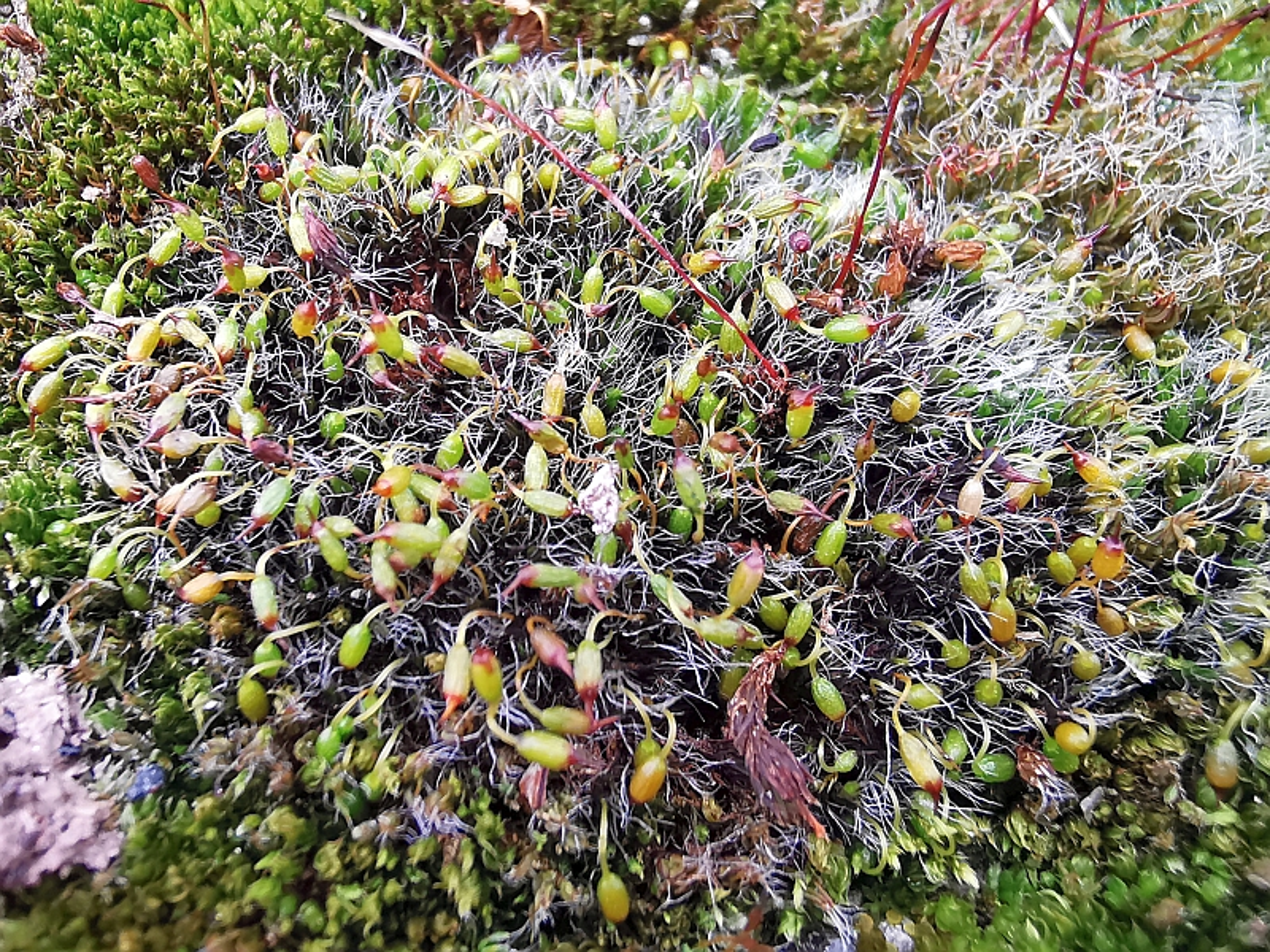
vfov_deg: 51.4
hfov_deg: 65.3
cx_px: 635
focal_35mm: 27
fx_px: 991
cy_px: 476
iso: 80
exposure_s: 1/50
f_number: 2.2
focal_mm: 2.35
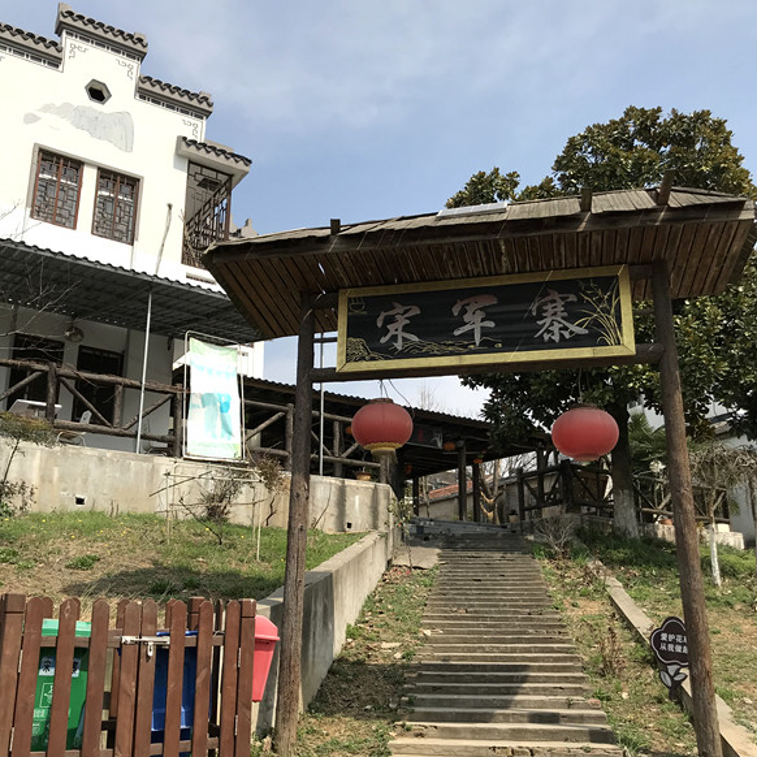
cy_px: 427
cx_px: 378
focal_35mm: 34
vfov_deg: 48.3
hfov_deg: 48.5
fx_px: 841
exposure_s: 1/2336
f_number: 1.8
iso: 20
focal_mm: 3.99
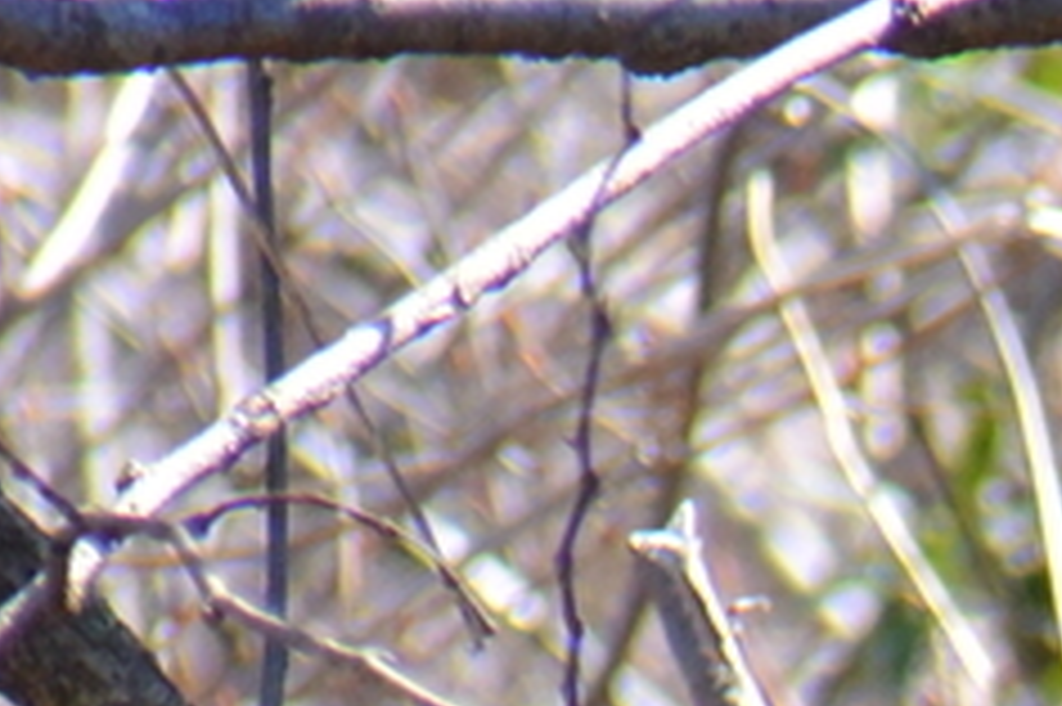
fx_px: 121363
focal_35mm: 4117
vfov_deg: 0.3
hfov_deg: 0.5
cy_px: 1731
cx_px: 2610
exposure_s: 1/500
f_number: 6.3
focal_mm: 300
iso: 400
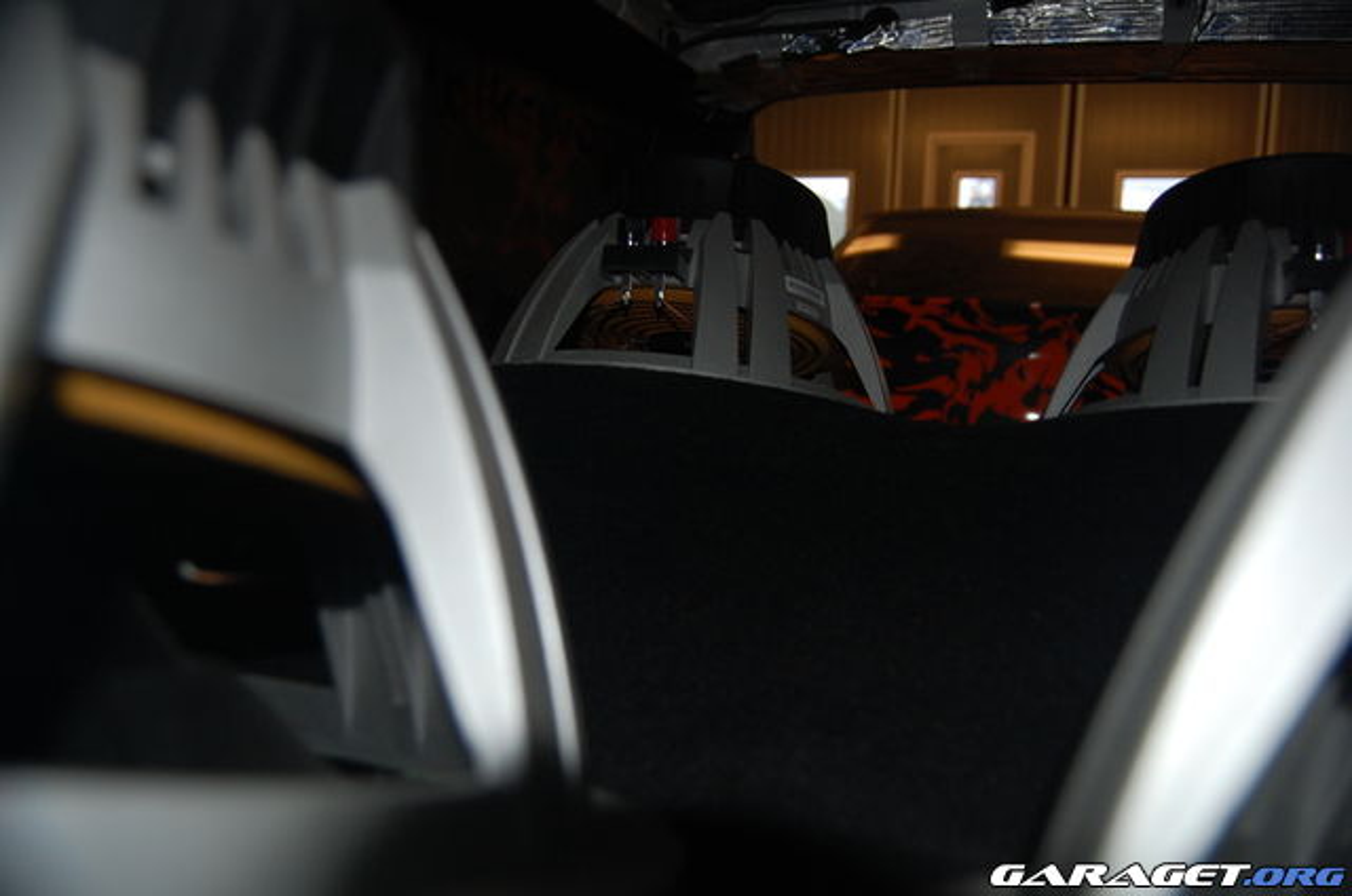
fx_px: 1012
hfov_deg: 67.5
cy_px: 448
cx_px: 676
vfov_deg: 47.7
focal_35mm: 27
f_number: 3.5
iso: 400
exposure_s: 1/60
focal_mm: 18
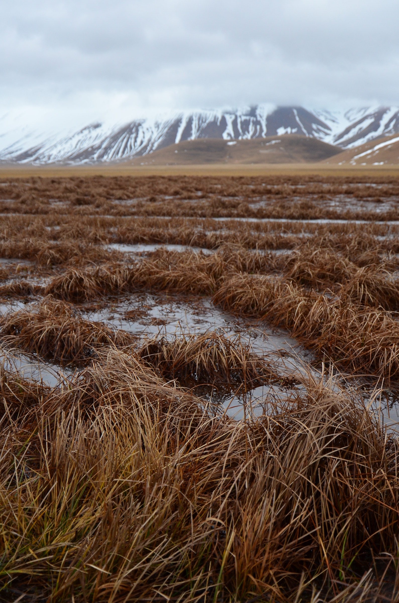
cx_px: 200
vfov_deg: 53.2
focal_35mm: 36
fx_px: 601
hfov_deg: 36.7
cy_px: 302
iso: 450
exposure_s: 1/250
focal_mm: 24
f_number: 3.5
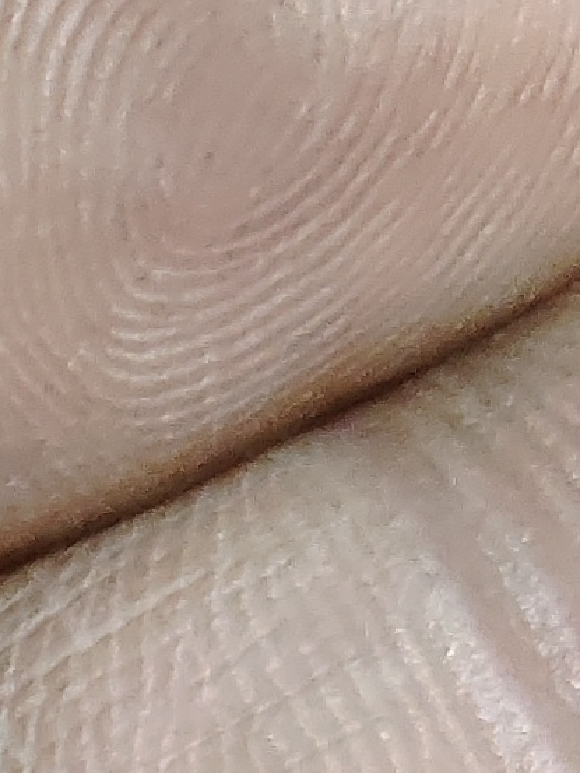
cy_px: 1349
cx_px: -542
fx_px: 3953
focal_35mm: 177
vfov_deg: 10.6
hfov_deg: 8.0
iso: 1158
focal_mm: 5.56
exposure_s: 1/50
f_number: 1.88
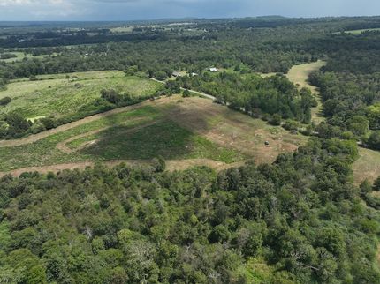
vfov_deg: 56.8
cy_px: 142
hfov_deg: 71.6
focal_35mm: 24
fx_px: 263
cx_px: 190
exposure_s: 1/800
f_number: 5
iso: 100
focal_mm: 12.29
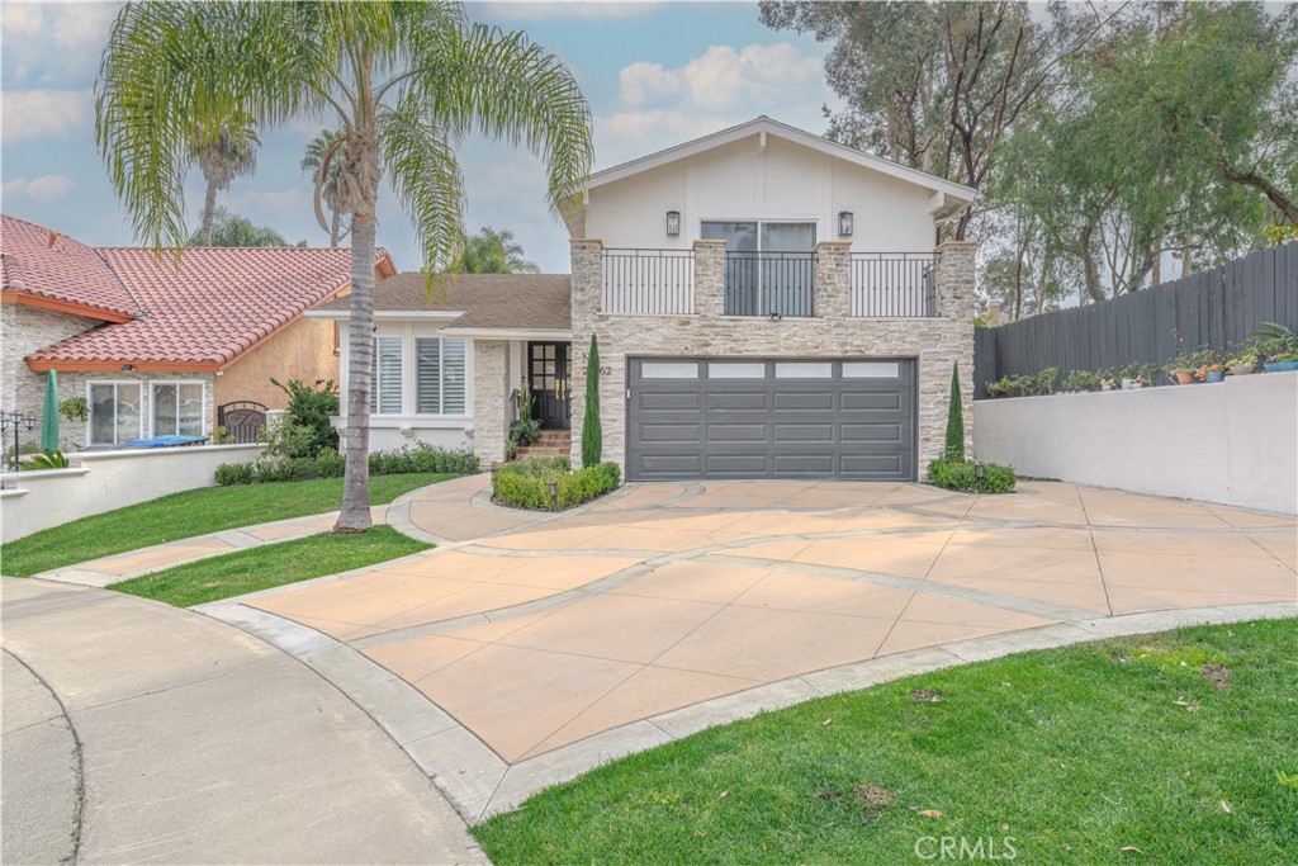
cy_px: 433
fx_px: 685
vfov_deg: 64.6
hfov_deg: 86.9
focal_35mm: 19
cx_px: 649
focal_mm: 19
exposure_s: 1/320
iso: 100
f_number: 8
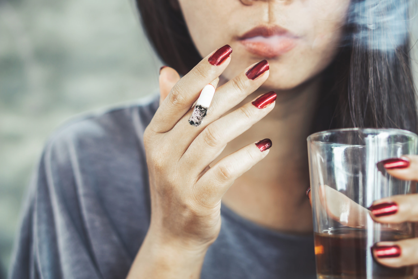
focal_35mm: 75
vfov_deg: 18.2
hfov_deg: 27.0
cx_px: 209
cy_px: 140
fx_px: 871
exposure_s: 1/40
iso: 100
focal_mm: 50
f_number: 2.2
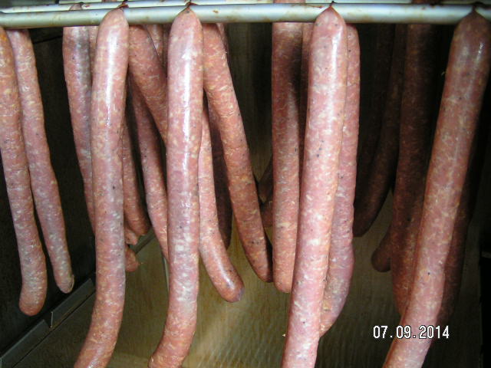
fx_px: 539
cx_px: 246
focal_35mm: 38
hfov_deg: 49.0
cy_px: 184
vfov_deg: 37.7
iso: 200
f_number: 2.8
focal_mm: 5.8
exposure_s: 1/20
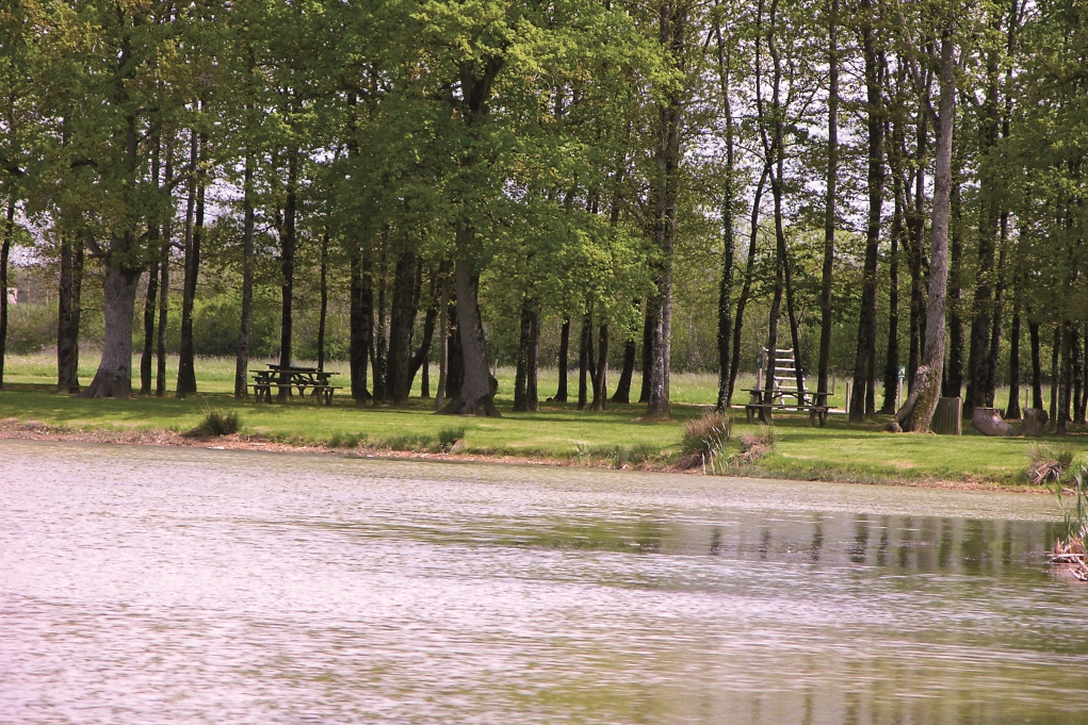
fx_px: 8826
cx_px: 543
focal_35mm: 292
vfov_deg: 4.7
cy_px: 334
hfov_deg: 7.1
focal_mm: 71.2
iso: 50
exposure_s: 1/220
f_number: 4.7
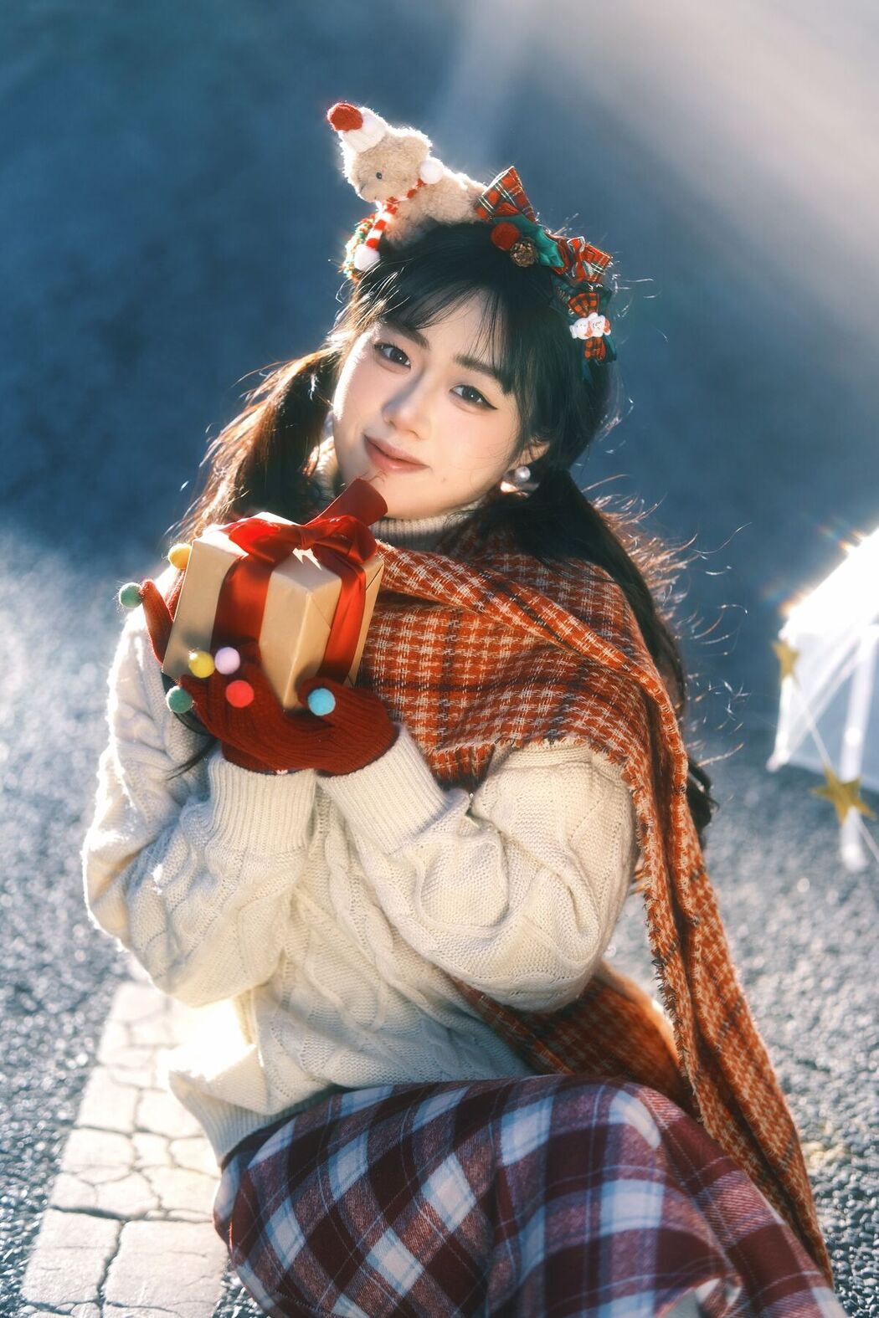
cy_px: 659
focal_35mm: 84
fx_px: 3076
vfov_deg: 24.2
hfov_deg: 16.3
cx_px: 440
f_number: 1.6
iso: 80
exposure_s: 1/1400
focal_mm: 56
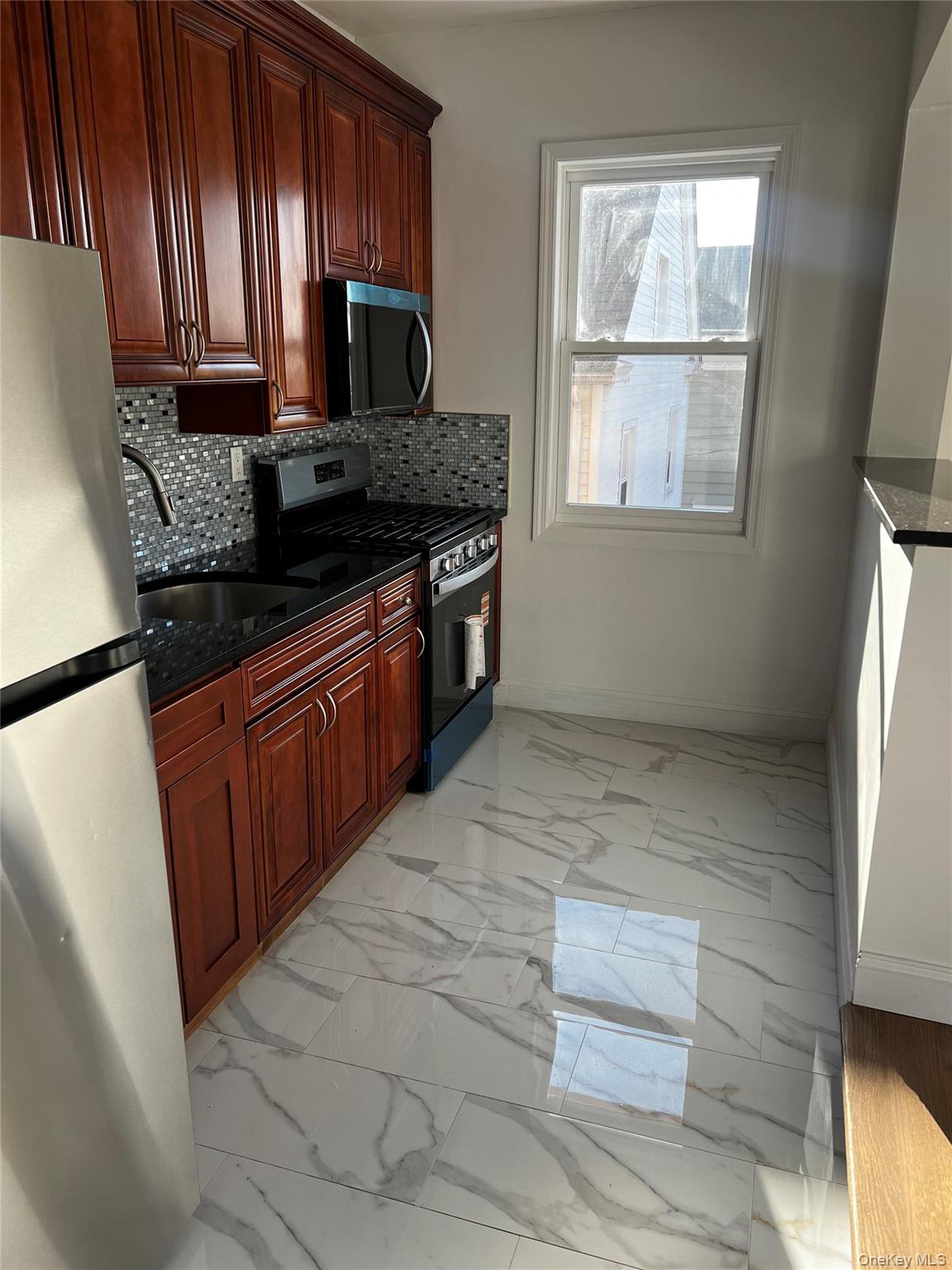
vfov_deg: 67.3
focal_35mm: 26
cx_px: 476
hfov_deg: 53.1
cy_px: 635
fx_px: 953
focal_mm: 5.7
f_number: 1.5
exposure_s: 1/358
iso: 50
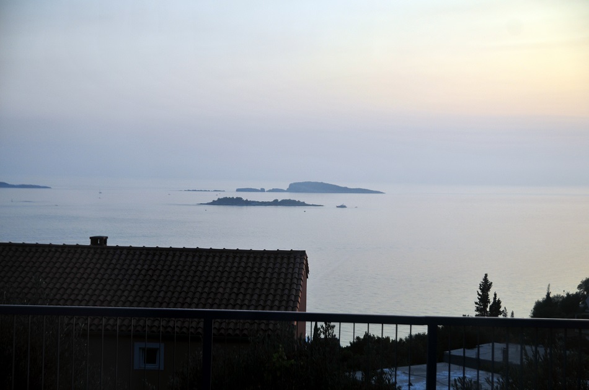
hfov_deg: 29.9
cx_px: 294
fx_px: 1103
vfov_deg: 20.1
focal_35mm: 68
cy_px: 195
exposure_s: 1/800
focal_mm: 45
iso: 200
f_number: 4
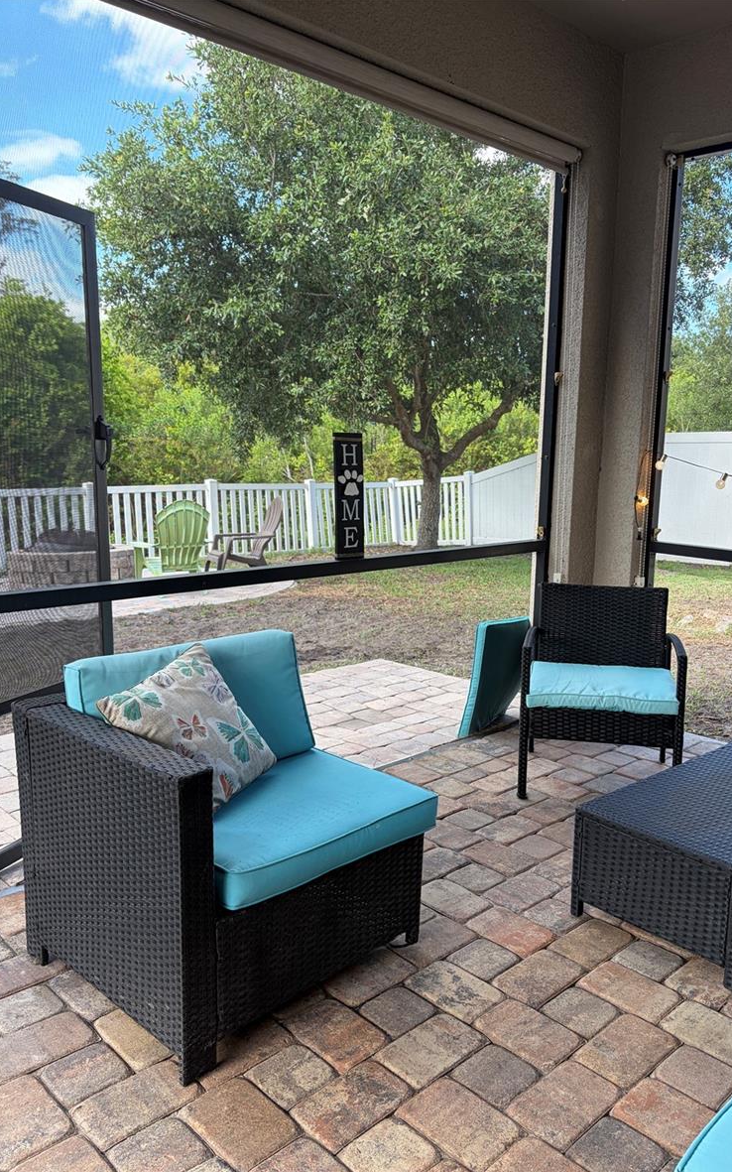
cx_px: 441
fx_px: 894
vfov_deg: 66.5
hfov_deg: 44.3
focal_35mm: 28
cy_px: 592
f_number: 1.6
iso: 50
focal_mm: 5.96
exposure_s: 1/178
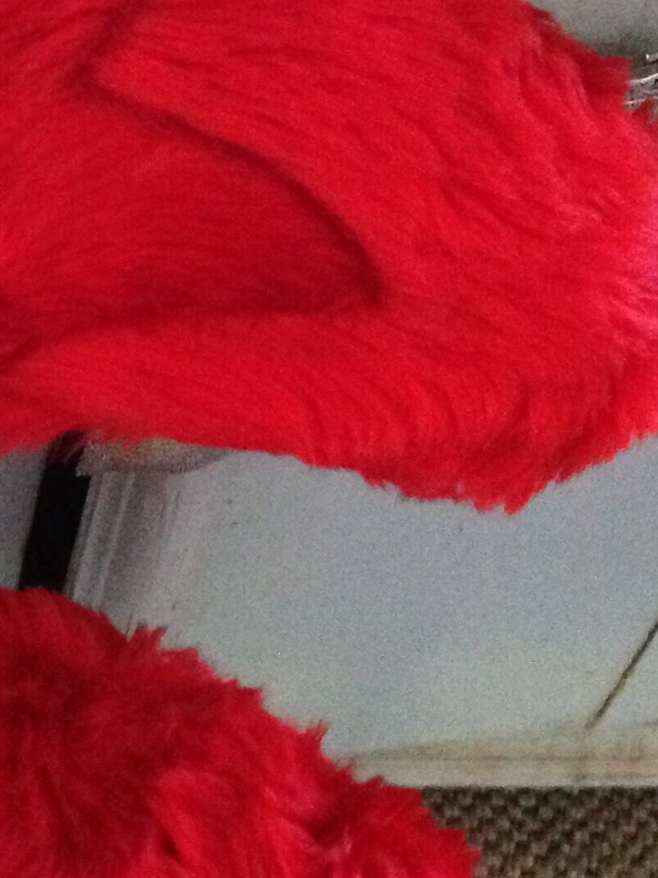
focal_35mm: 85
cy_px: 336
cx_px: -245
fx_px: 2155
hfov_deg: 16.2
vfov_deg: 23.0
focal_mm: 4.28
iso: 800
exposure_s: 1/15
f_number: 2.4
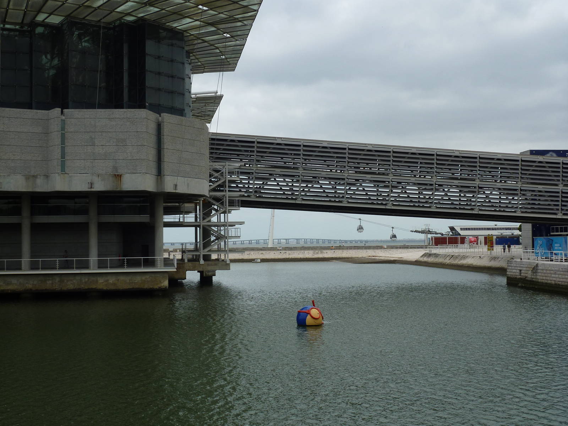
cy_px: 213
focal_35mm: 48
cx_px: 284
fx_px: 788
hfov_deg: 39.7
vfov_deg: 30.3
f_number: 5
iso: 80
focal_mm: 7.9
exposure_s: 1/500
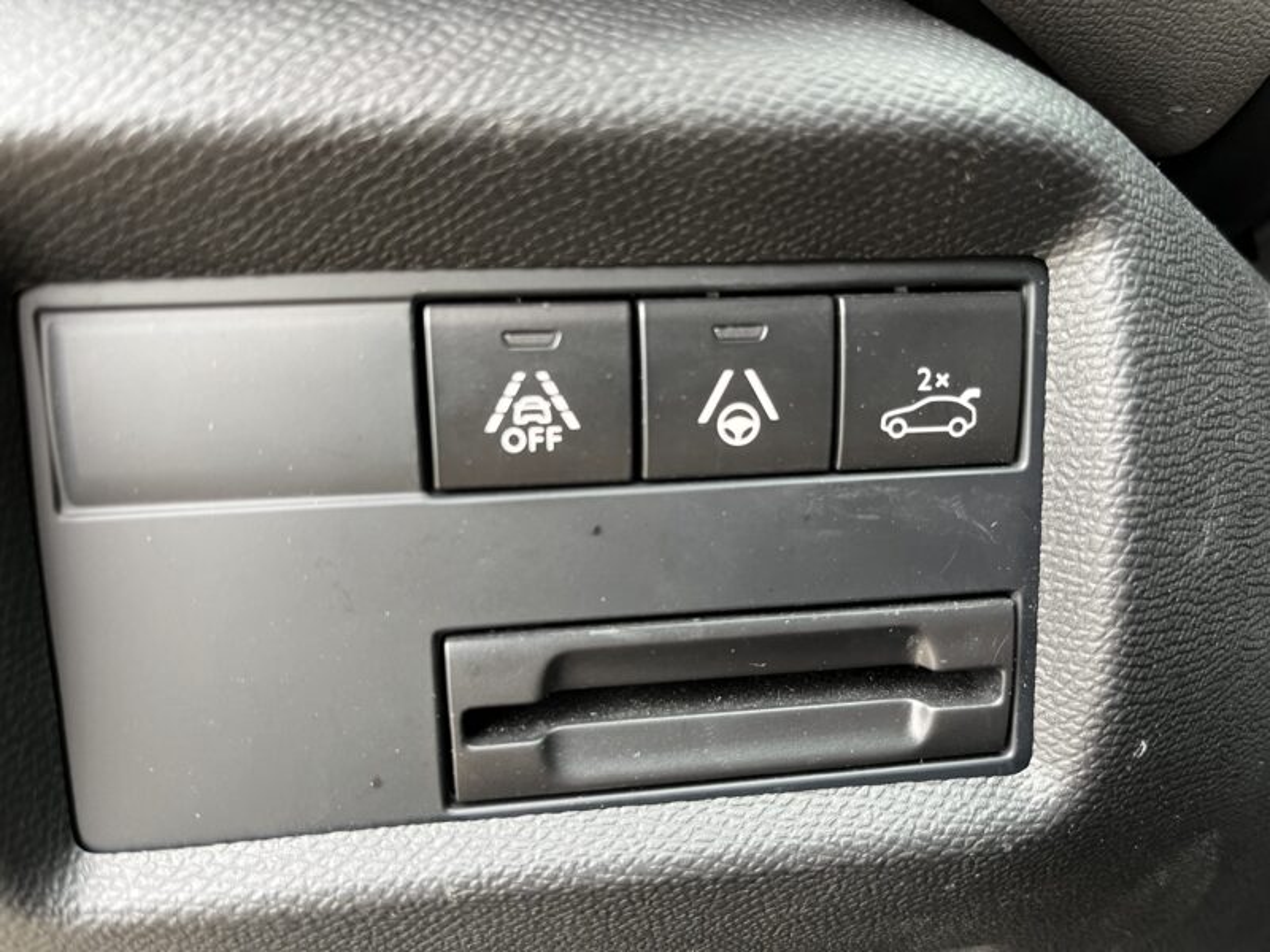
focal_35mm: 26
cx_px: 635
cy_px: 476
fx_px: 954
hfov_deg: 67.3
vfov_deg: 53.1
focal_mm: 5.1
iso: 125
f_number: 1.6
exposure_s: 1/68
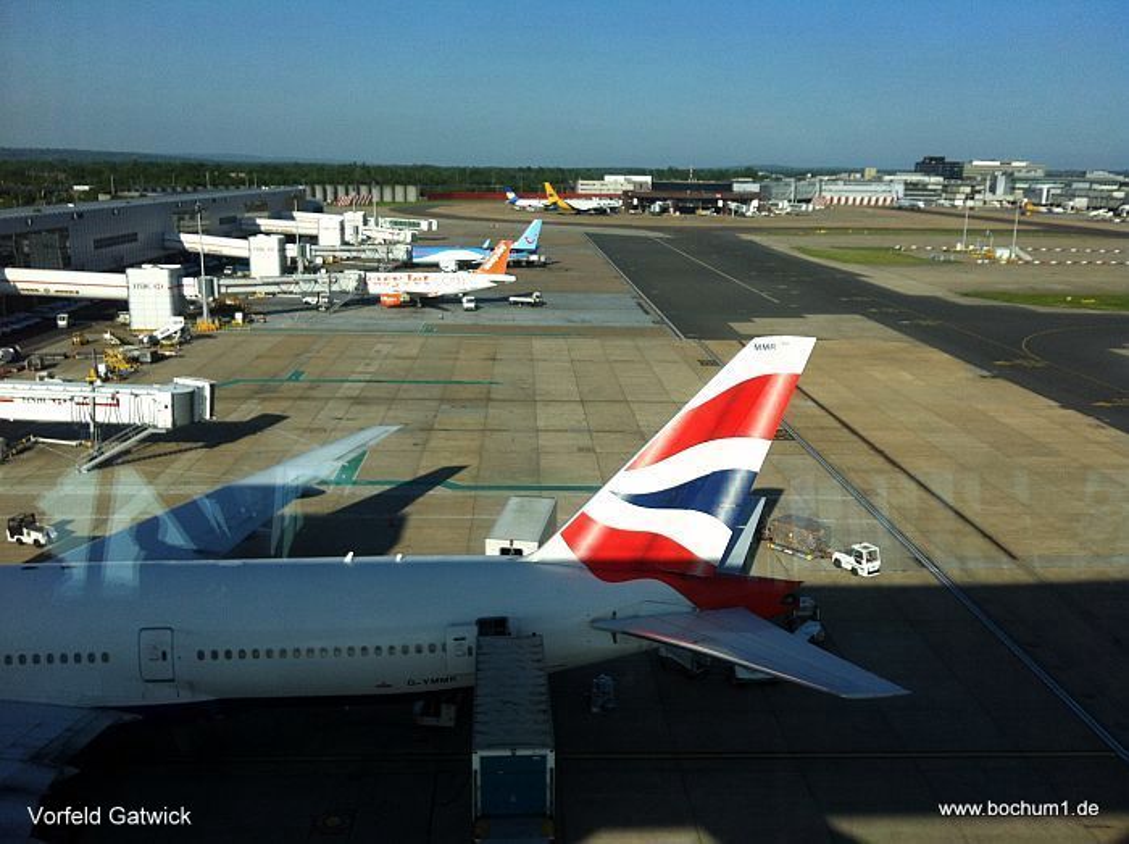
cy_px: 422
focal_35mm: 35
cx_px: 564
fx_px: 1140
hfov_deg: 52.7
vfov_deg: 40.6
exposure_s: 1/1160
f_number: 2.8
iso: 80
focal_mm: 3.85
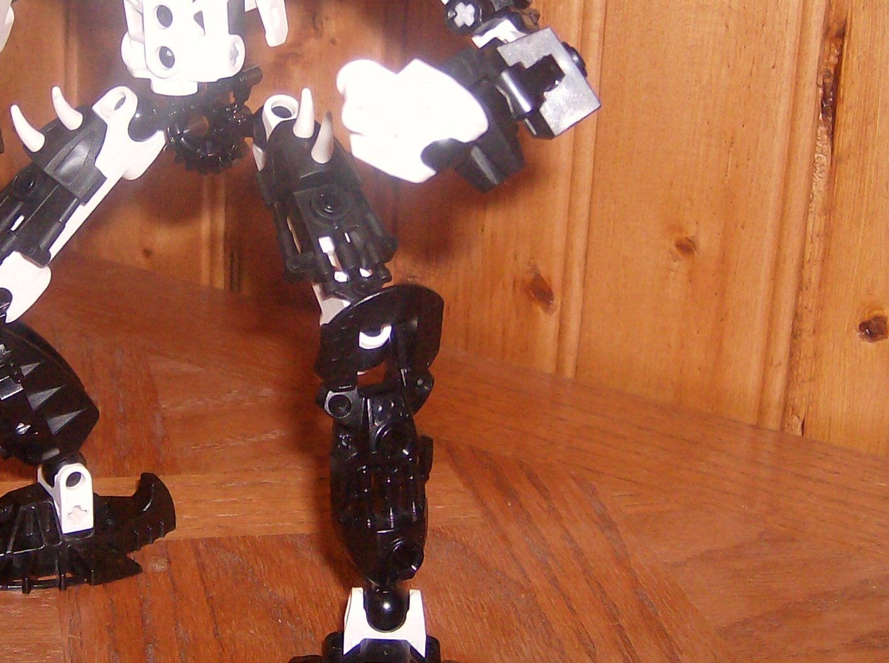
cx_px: 250
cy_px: 196
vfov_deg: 21.7
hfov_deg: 28.7
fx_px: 1717
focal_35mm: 67
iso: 200
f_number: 2.8
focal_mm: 6
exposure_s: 1/60
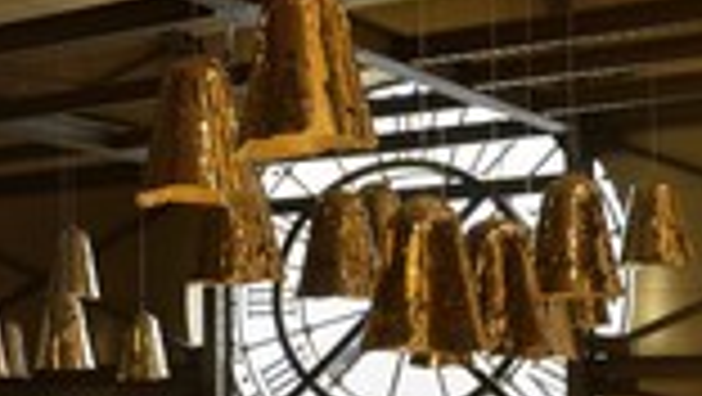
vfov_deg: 14.5
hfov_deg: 23.0
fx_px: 1527
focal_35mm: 82
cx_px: -216
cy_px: 418
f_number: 4.5
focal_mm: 29
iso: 800
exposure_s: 1/60
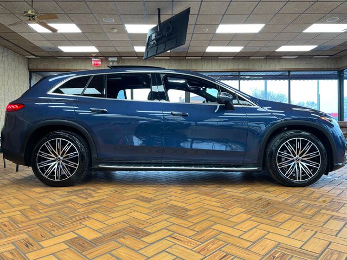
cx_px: 174
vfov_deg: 53.1
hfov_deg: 67.3
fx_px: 261
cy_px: 130
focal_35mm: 26
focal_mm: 4.2
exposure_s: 1/60
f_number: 1.6
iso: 64
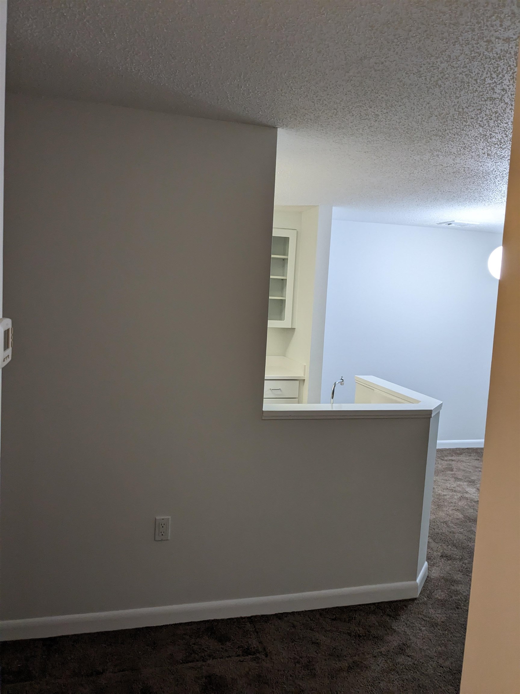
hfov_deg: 51.4
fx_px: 541
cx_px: 260
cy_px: 347
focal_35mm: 27
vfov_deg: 65.3
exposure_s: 1/40
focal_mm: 4.38
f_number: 1.73
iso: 179
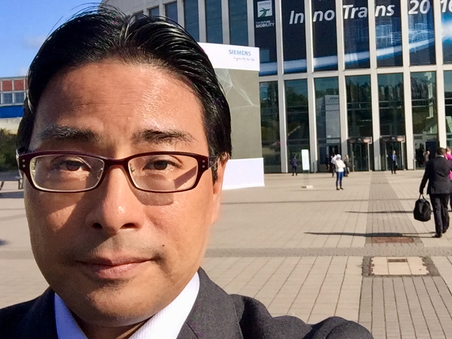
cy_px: 131
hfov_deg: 40.3
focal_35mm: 47
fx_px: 614
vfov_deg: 30.8
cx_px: 266
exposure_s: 1/1739
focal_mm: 2.65
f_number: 2.2
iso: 32
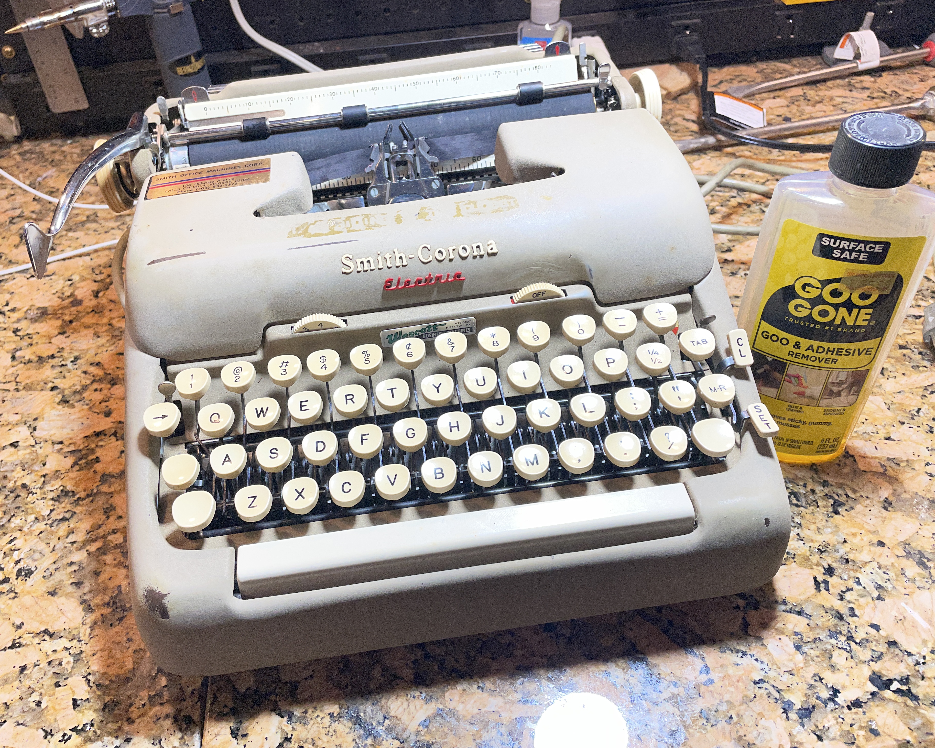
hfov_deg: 62.1
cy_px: 372
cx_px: 428
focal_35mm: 28
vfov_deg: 51.5
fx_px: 775
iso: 80
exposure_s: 1/120
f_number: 1.6
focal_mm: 4.2
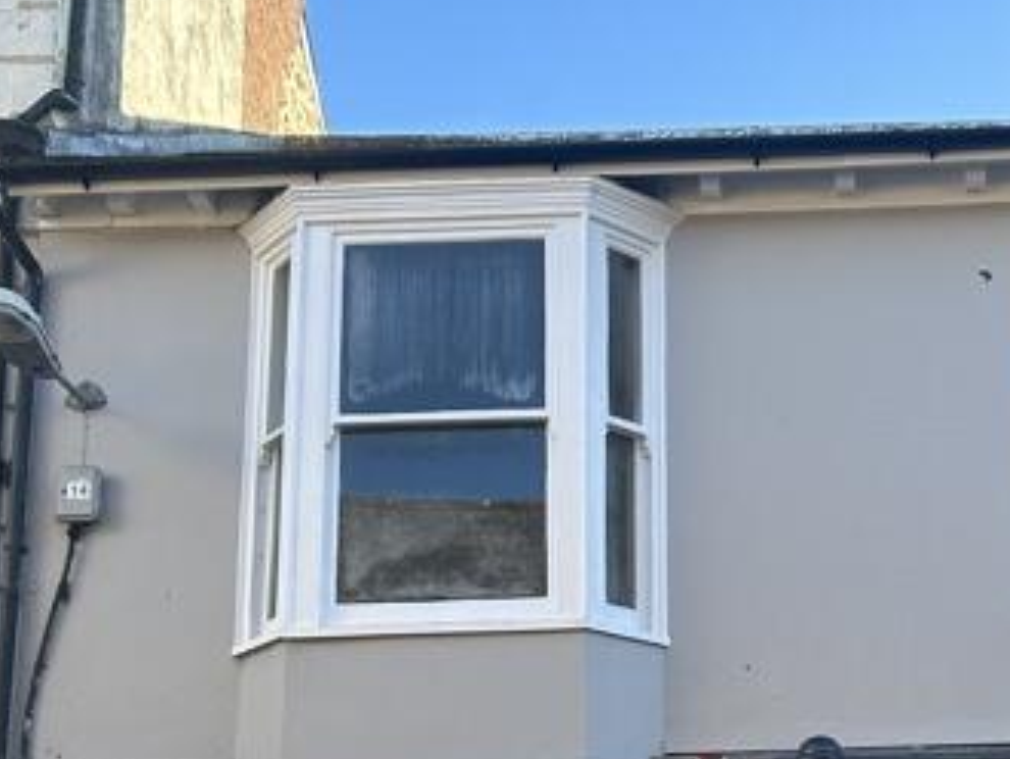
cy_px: 673
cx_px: 796
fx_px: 1840
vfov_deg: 22.8
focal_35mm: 63
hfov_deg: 30.0
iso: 50
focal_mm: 5.7
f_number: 1.5
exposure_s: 1/840
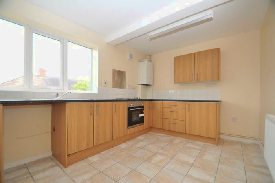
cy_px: 92
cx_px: 138
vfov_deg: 77.3
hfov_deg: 100.4
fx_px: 115
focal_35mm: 15
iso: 450
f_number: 4
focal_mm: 10
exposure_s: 1/60
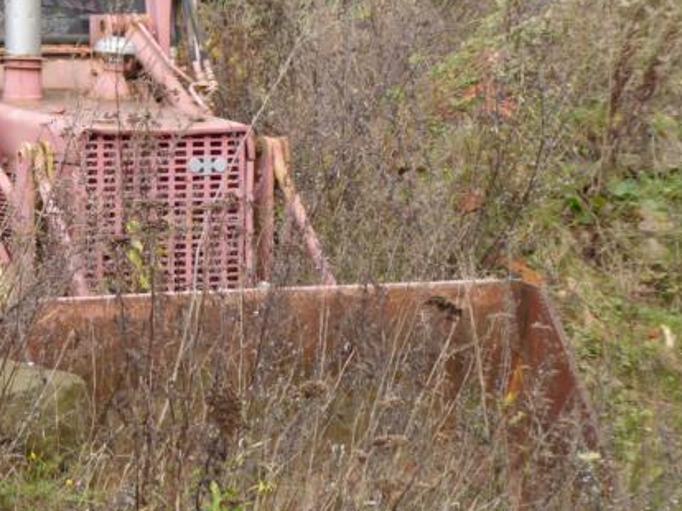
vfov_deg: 10.2
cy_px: 130
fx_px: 2855
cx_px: 61
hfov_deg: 13.5
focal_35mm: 145
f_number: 4.5
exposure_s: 1/160
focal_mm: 12.5
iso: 200
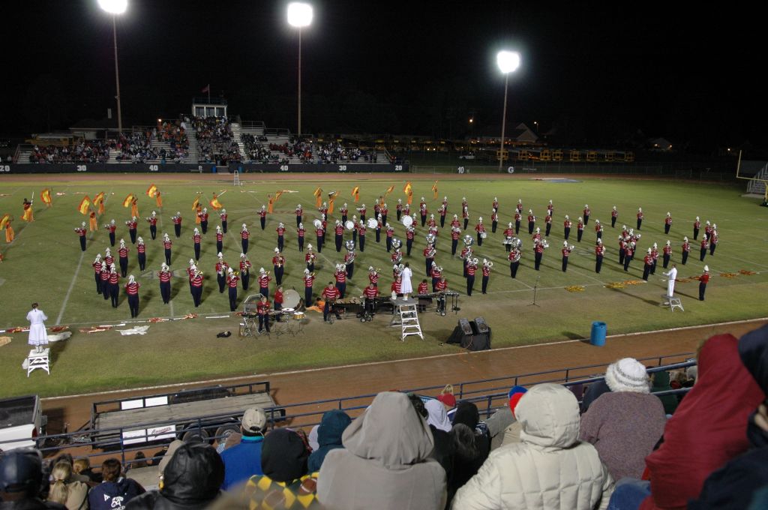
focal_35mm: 28
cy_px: 255
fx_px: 607
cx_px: 384
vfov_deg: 45.6
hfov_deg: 64.6
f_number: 2.8
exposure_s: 1/60
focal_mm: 19
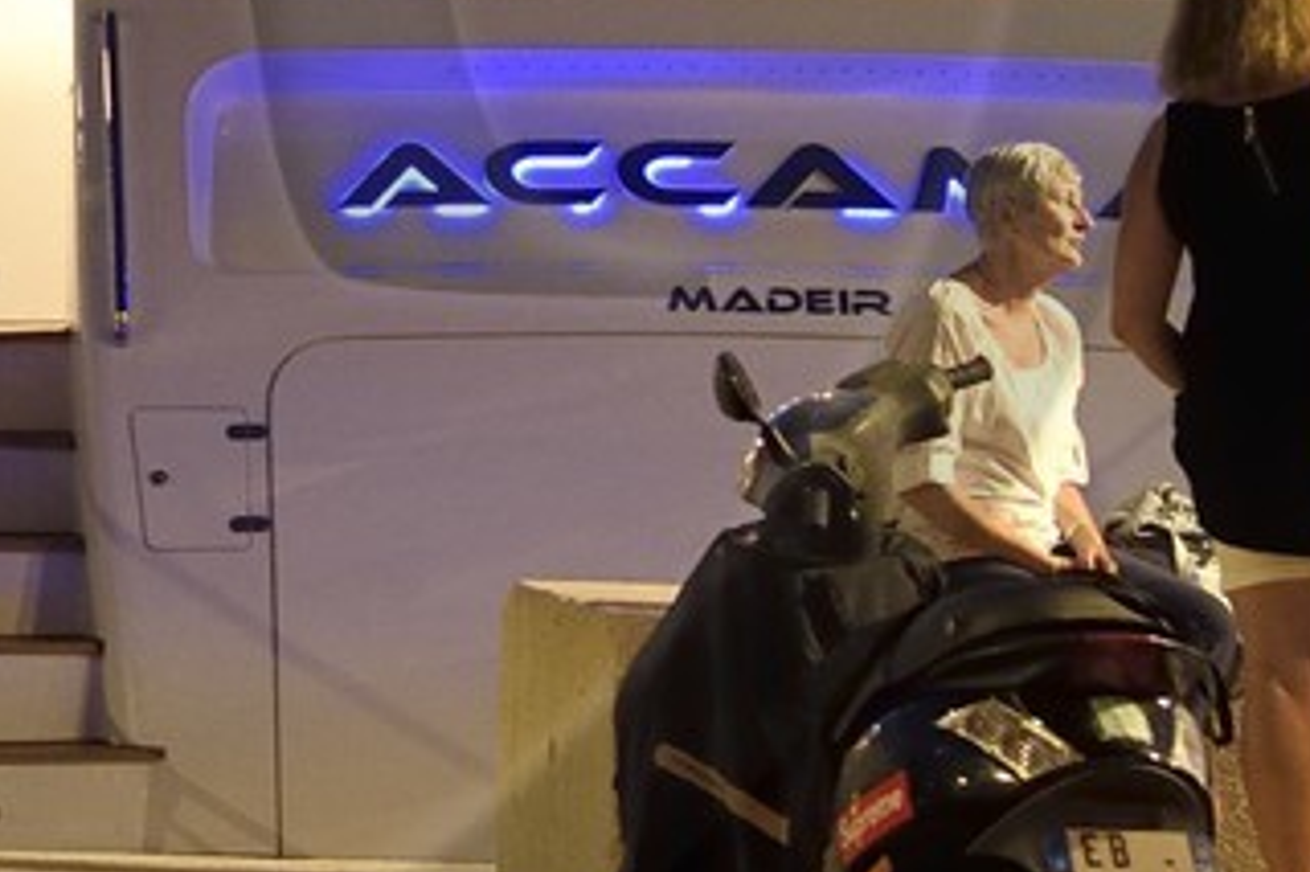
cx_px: -475
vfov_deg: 5.7
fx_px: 8728
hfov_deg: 8.4
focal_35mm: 240
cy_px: -370
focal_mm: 48
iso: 1600
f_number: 7.1
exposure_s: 1/6
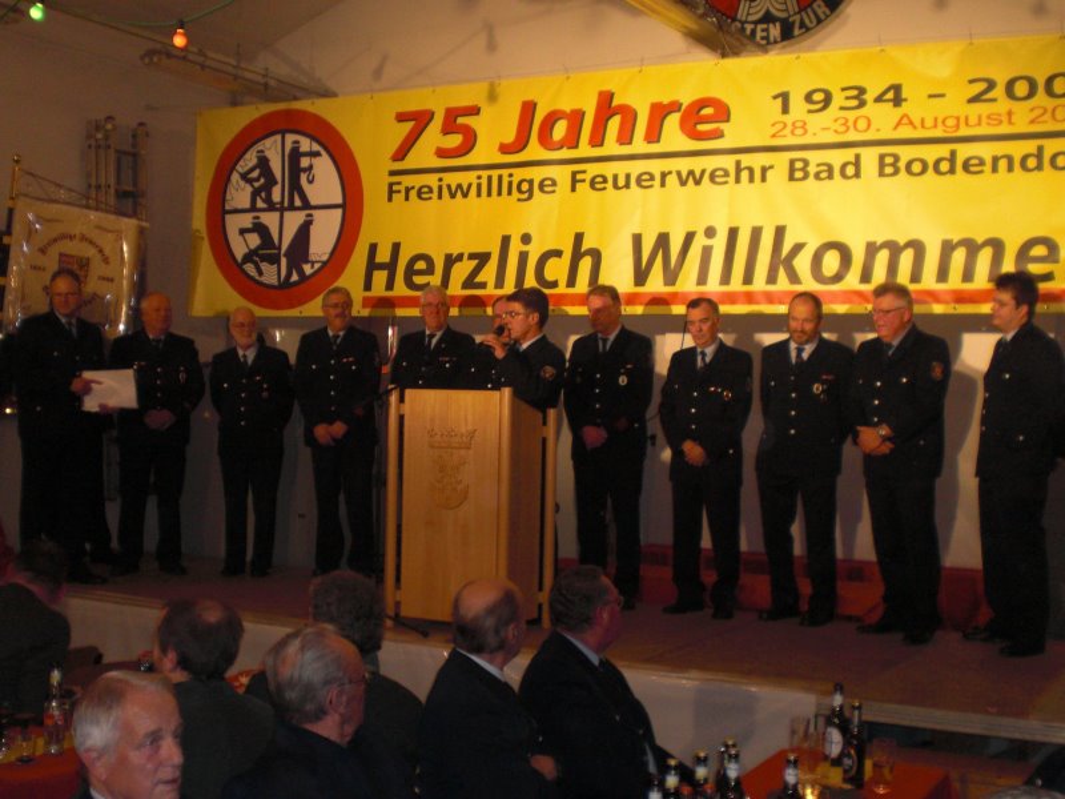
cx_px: 532
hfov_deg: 49.0
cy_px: 400
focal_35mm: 38
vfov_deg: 37.7
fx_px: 1169
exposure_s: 1/30
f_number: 3.1
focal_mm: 6.3
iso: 200
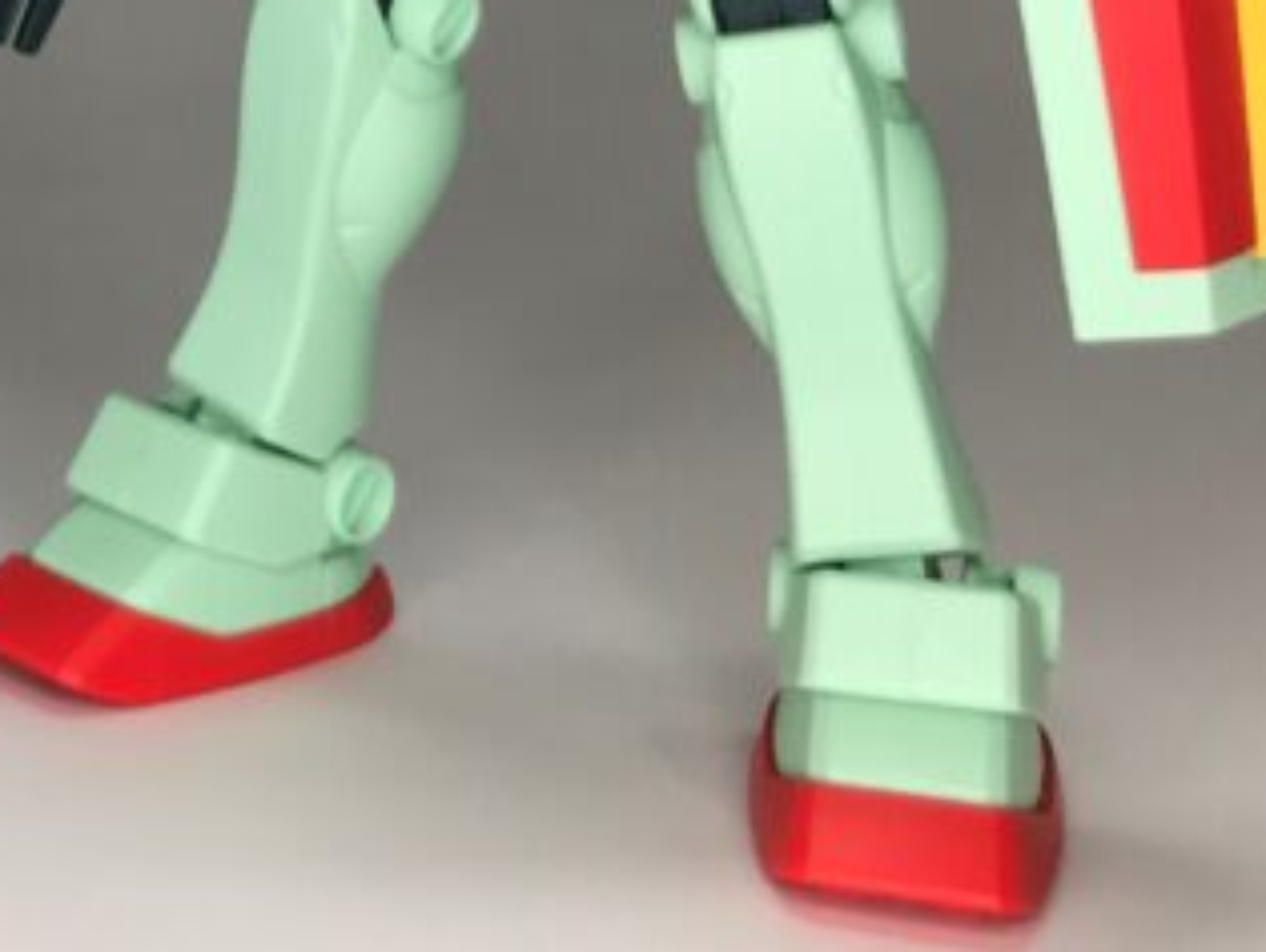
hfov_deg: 25.4
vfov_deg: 19.5
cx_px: -121
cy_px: -209
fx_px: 2600
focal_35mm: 71
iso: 25
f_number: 1.8
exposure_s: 1/120
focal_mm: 3.99
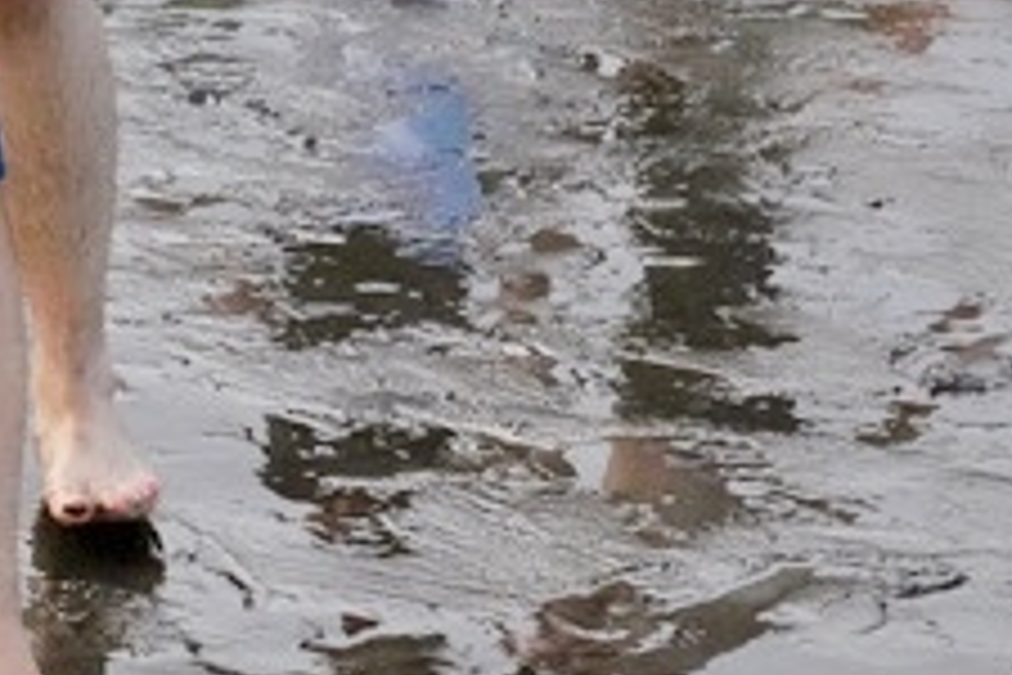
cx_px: -337
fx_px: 5116
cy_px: -470
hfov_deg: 11.0
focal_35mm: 182
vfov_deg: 7.4
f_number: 10
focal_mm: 40
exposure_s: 1/3200
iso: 6400
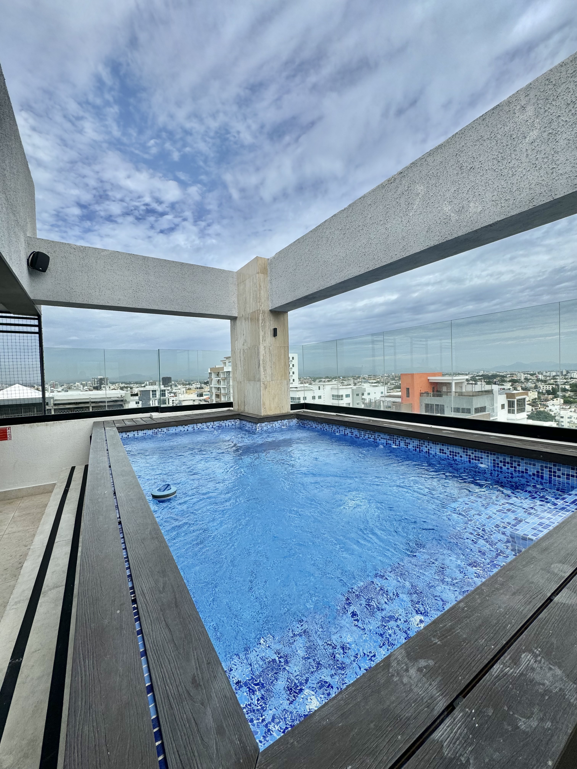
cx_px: 288
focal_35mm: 14
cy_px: 384
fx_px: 311
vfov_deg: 102.1
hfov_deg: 85.7
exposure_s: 1/2083
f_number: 2.2
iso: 50
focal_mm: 2.22
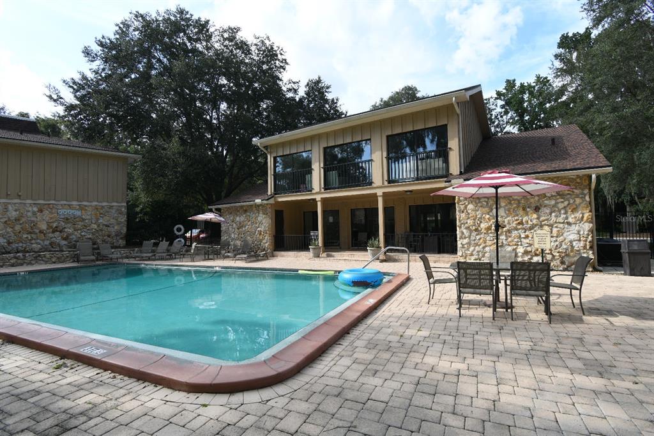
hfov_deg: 93.3
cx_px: 327
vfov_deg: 70.4
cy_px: 218
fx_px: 309
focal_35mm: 17
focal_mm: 17
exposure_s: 1/100
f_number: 8
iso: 100
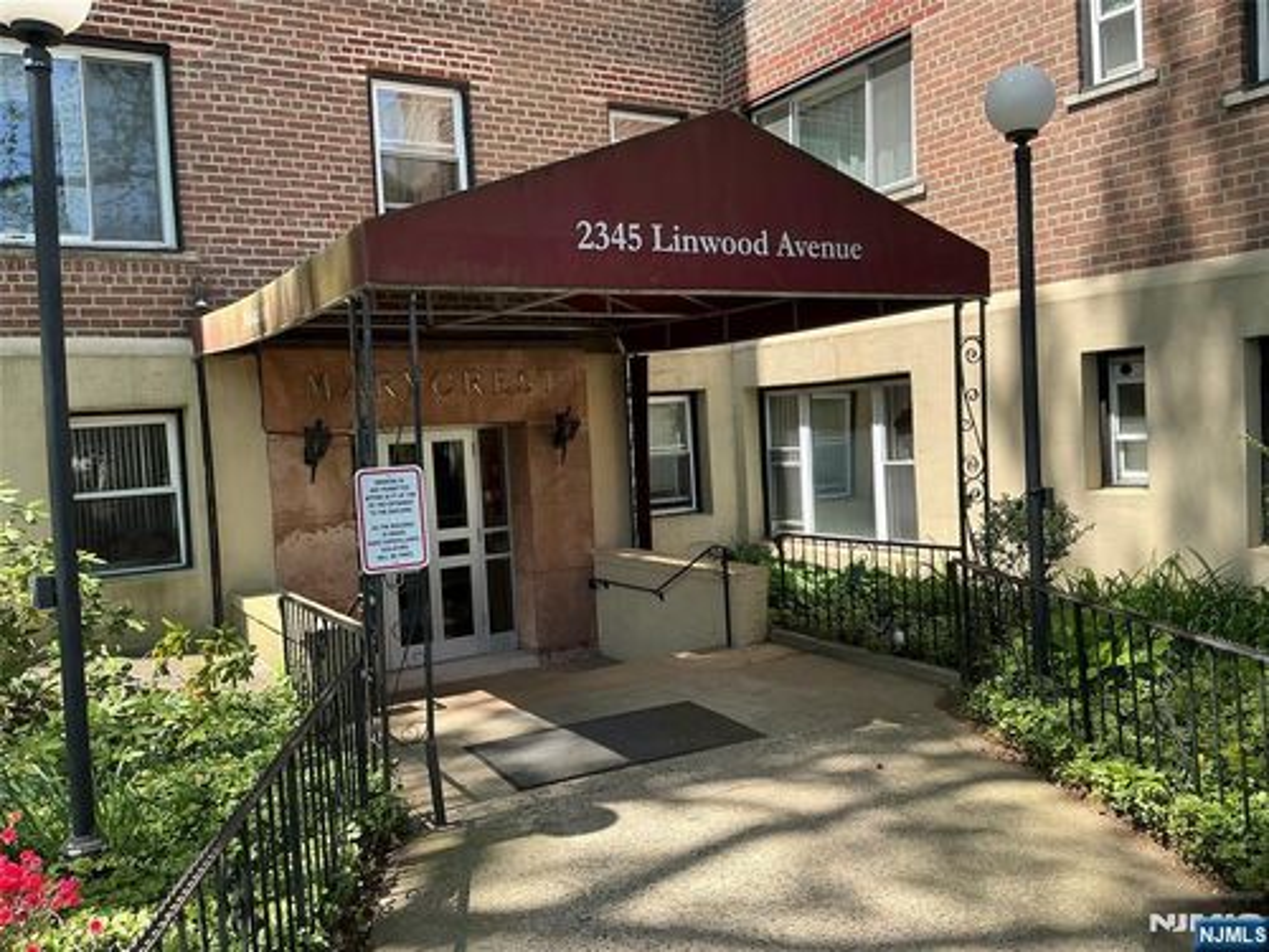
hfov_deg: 63.4
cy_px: 476
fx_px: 1026
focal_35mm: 28
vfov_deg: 49.7
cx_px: 634
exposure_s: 1/514
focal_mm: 3
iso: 25
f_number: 1.8
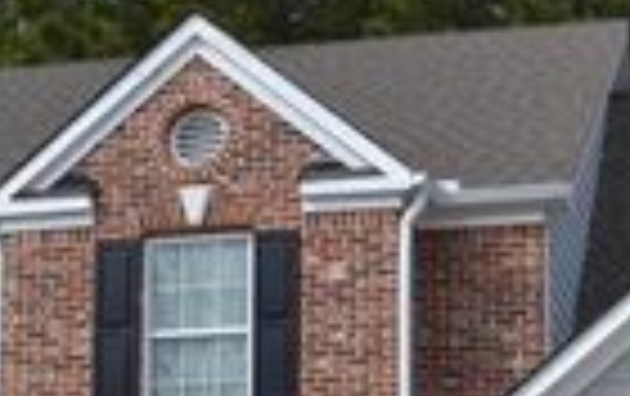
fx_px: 1874
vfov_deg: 11.8
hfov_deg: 18.9
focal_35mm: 109
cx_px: 508
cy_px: 470
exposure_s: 1/250
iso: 100
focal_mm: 20
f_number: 8
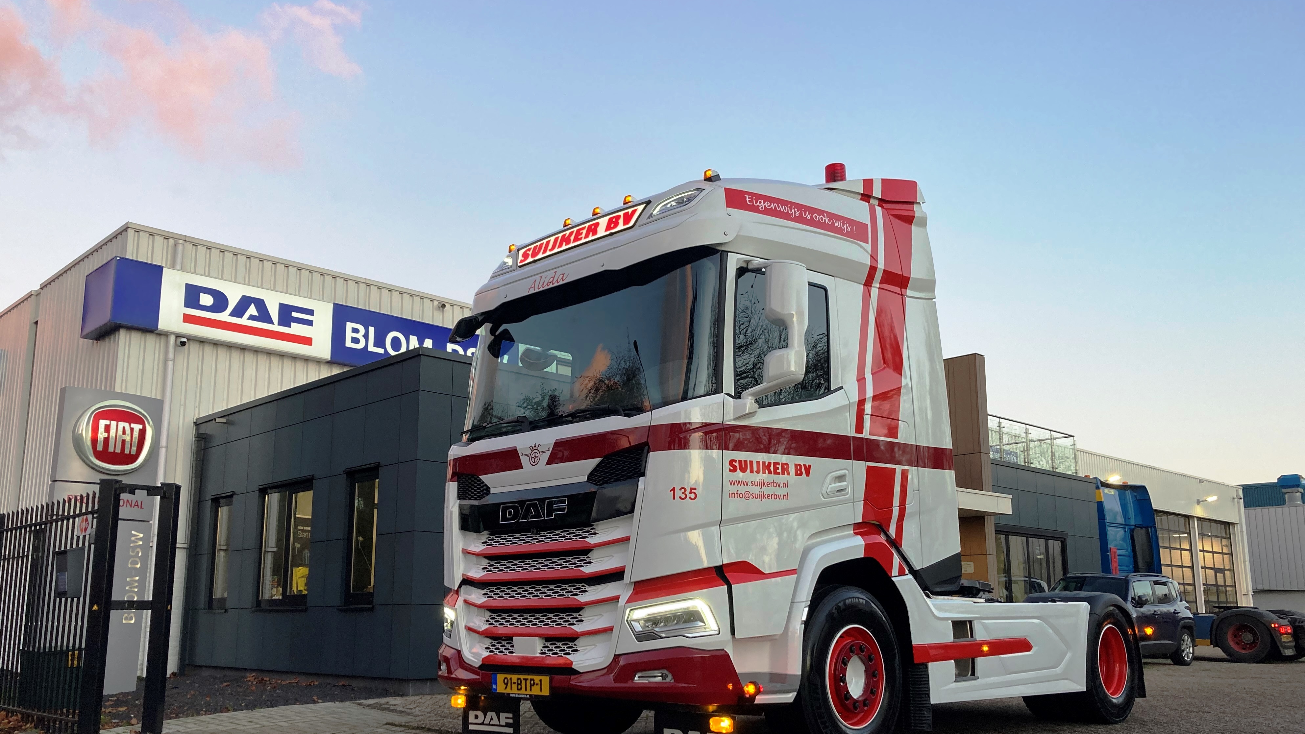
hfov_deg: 62.6
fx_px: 1073
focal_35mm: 31
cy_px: 430
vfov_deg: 37.7
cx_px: 657
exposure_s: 1/121
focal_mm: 3.99
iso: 50
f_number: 1.8
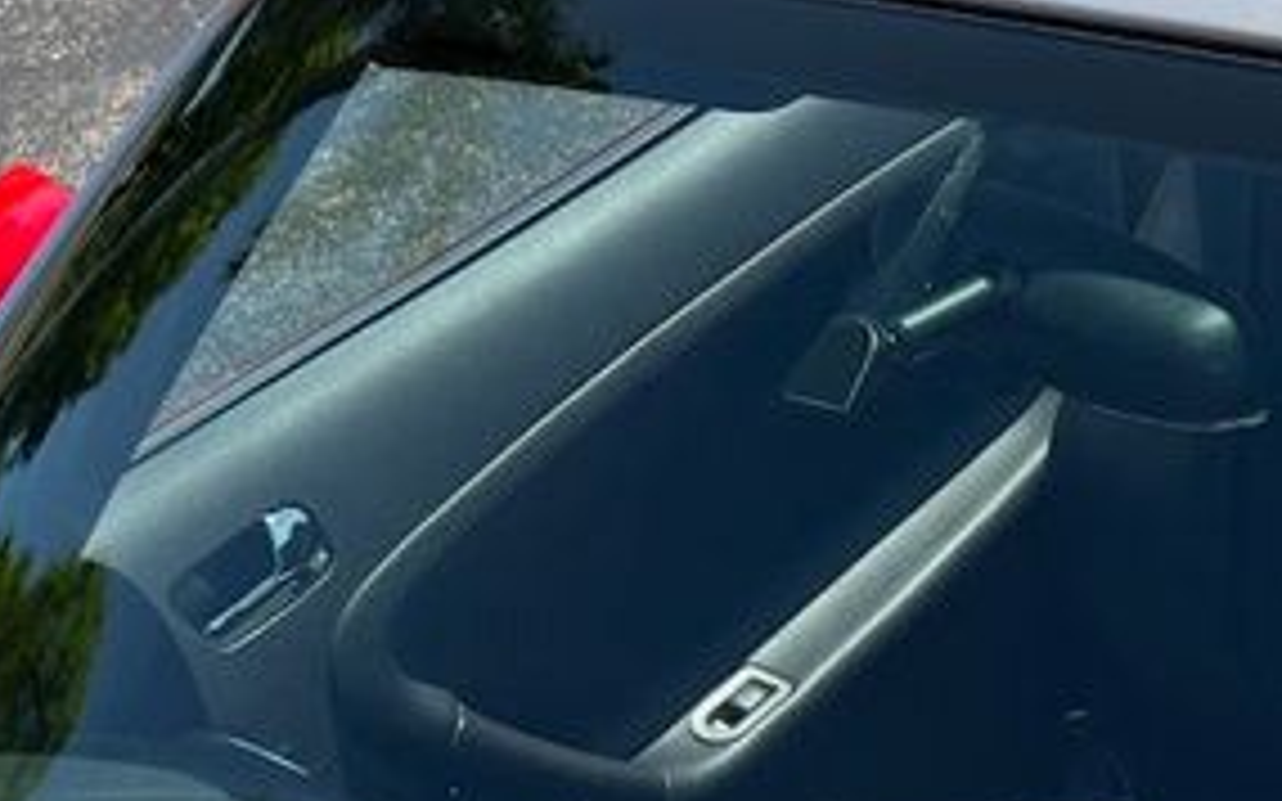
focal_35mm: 99
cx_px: 1453
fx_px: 3458
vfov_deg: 13.0
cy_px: 788
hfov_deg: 20.0
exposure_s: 1/2165
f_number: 1.5
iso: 50
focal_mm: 5.7
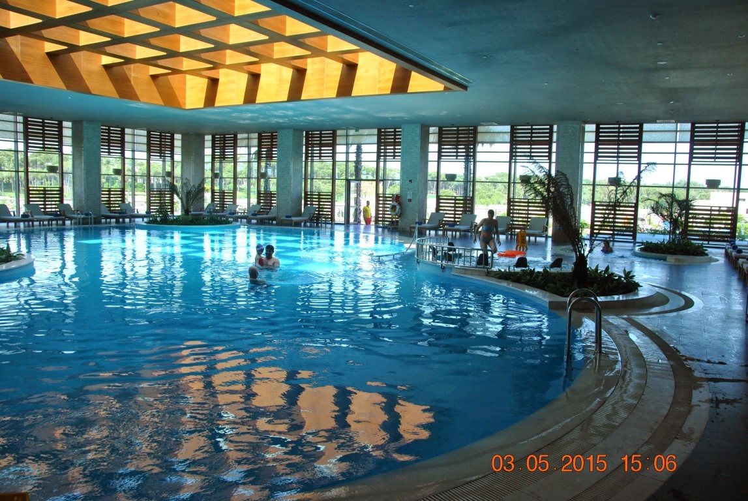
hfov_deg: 67.3
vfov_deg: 48.1
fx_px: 562
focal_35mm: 27
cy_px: 250
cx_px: 374
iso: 200
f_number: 5.6
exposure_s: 1/125
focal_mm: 18
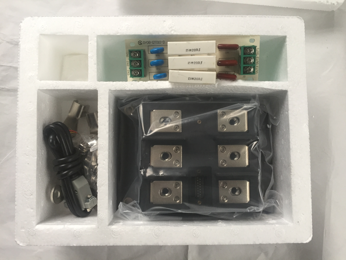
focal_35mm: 29
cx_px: 173
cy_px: 130
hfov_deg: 61.7
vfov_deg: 48.2
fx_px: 290
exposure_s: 1/33
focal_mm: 4.15
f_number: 2.2
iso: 125
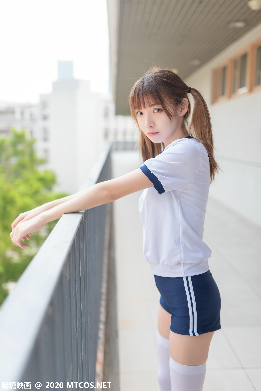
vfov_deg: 54.4
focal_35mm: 35
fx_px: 380
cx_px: 130
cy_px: 196
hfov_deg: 37.9
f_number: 1.8
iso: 100
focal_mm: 35
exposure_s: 1/1000
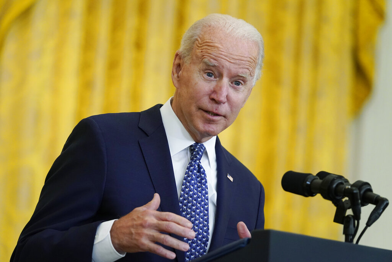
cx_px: 196
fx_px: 3049
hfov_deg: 7.4
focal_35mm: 280
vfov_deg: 4.9
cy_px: 131
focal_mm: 280
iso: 4000
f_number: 4
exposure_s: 1/200
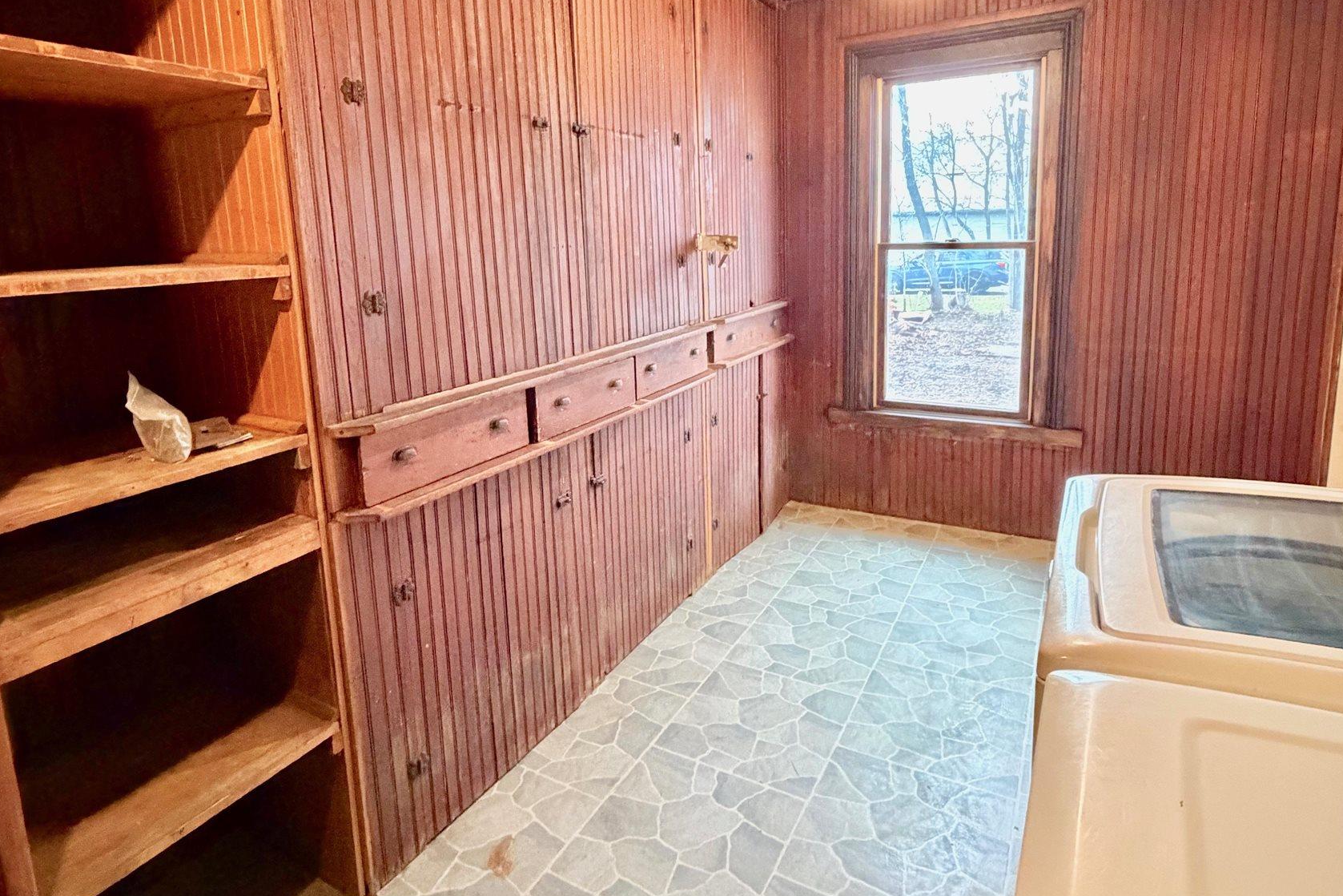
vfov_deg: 61.1
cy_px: 339
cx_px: 679
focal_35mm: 20
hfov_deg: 84.0
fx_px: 746
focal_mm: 2.22
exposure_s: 1/60
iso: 1250
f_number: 2.2
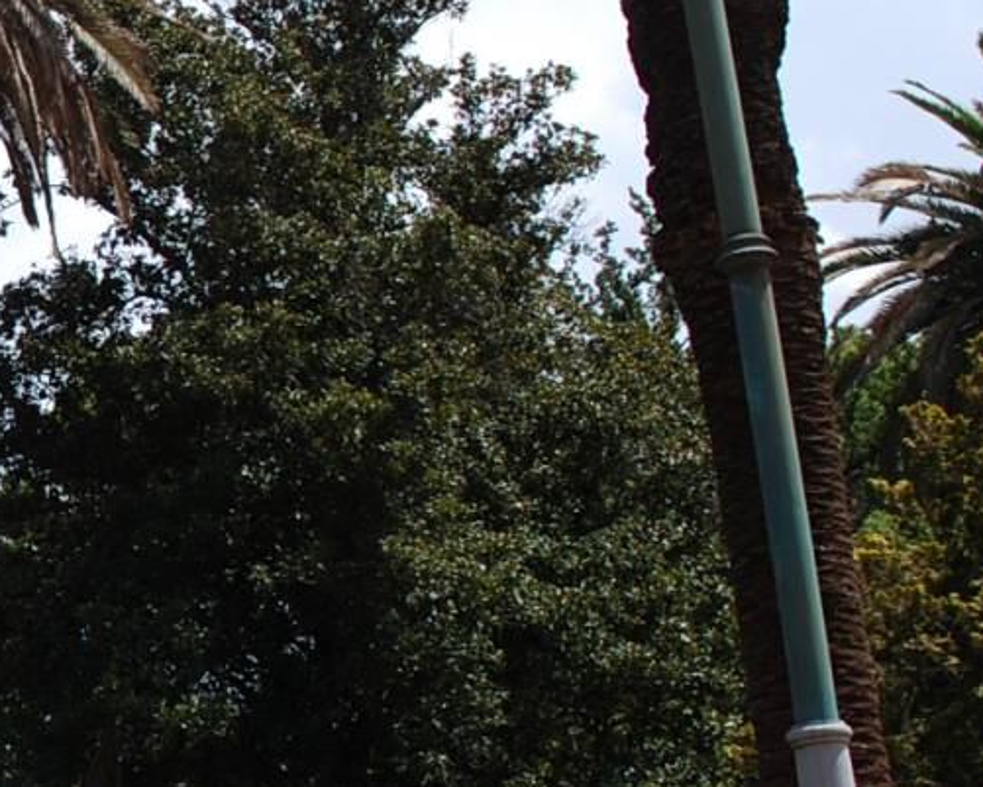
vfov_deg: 18.9
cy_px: 450
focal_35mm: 81
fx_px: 2357
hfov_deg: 20.4
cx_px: -465
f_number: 8
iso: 100
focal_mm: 18
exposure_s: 1/250
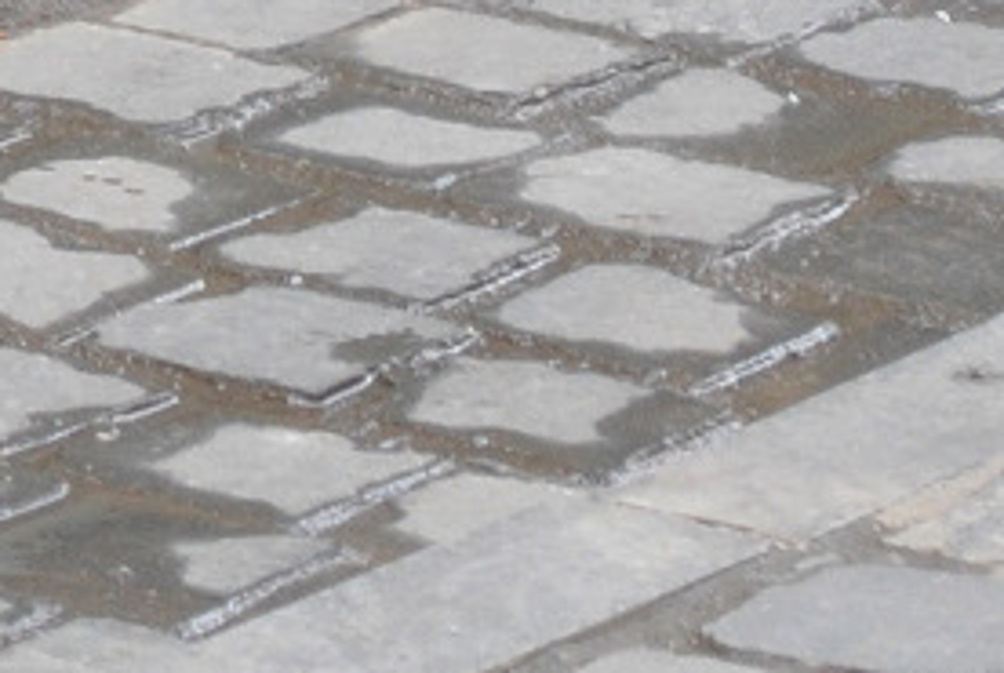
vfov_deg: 2.6
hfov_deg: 3.9
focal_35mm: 522
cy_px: -940
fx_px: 14581
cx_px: -888
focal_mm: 48
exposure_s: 1/125
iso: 800
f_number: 8
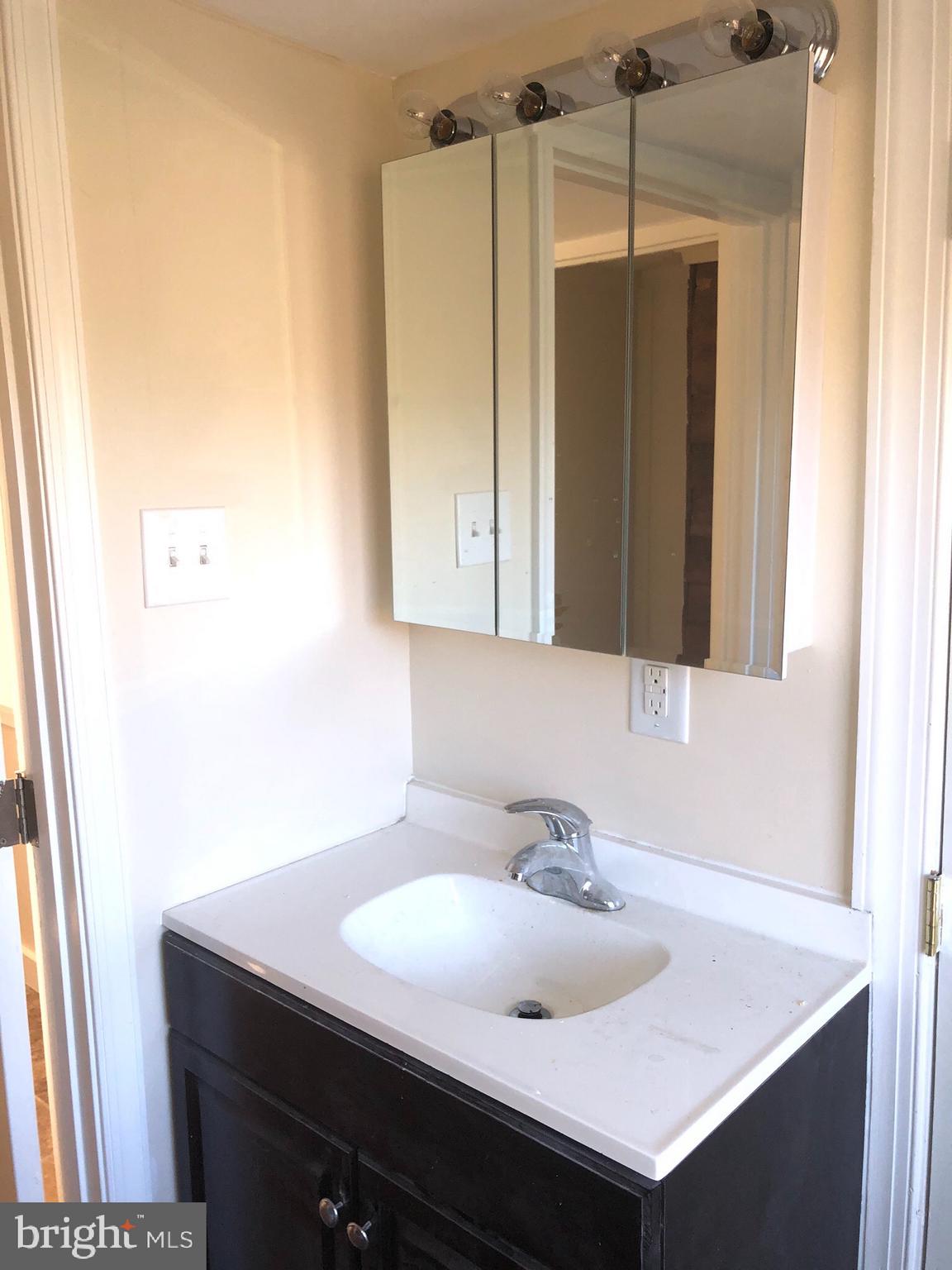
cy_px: 635
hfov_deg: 49.7
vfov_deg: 63.4
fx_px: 1027
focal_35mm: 28
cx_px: 476
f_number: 1.8
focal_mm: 4
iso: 40
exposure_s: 1/120
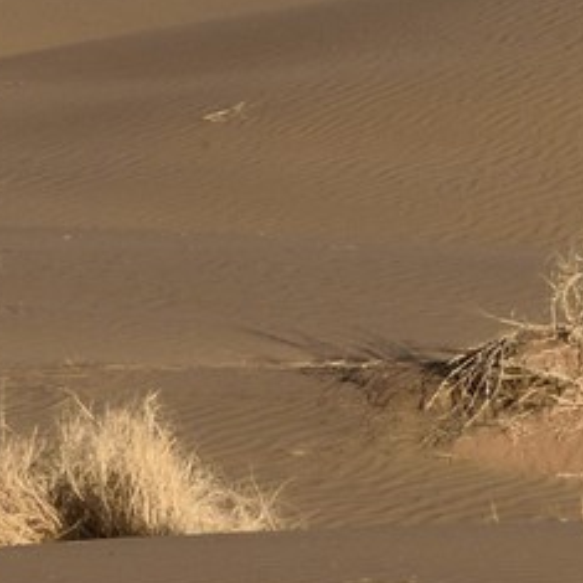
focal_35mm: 1156
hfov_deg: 1.5
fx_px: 22027
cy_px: 392
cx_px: 1709
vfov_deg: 1.5
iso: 400
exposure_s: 1/200
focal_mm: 200
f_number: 16
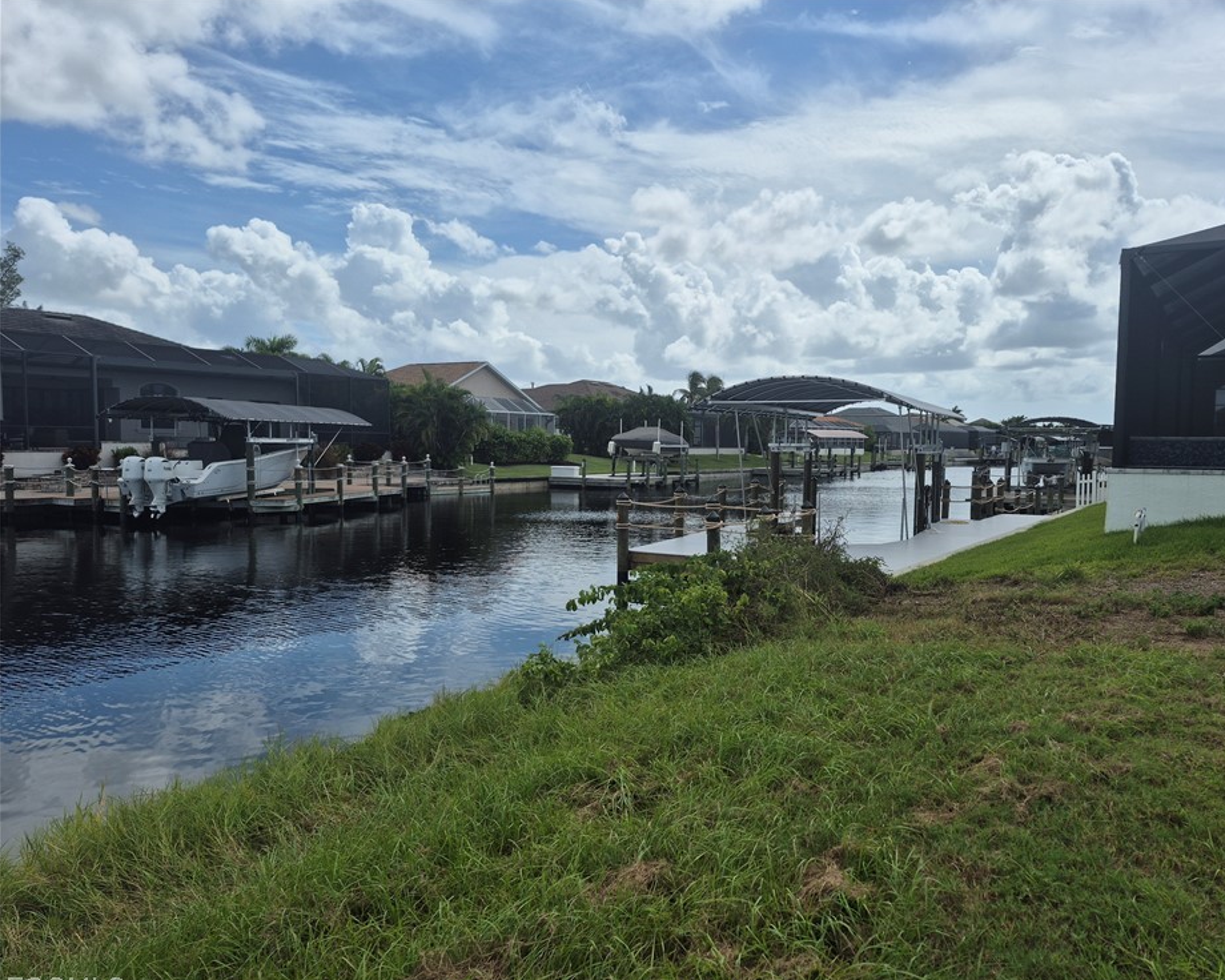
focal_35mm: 25
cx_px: 680
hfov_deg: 67.9
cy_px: 507
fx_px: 906
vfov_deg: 56.8
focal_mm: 5.4
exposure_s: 1/3760
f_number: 1.8
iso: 25
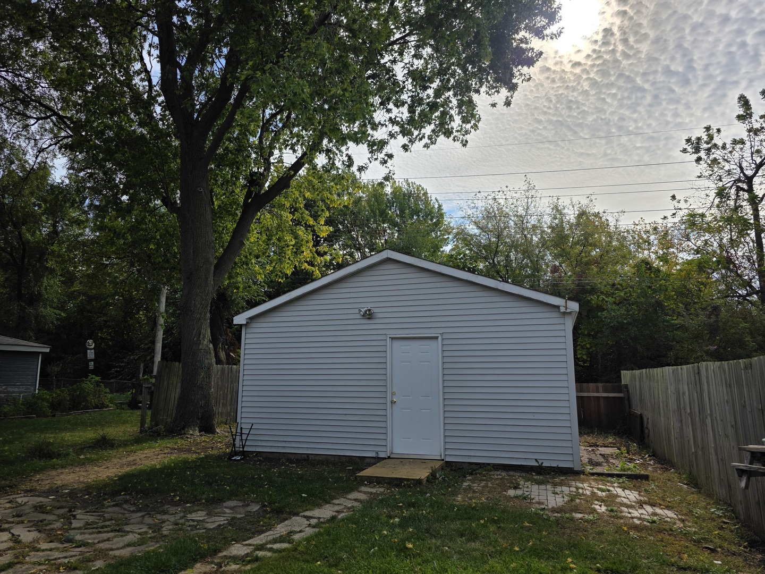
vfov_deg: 58.9
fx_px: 508
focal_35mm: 23
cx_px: 382
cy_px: 287
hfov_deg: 73.9
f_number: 1.7
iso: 32
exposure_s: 1/7944
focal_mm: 6.3
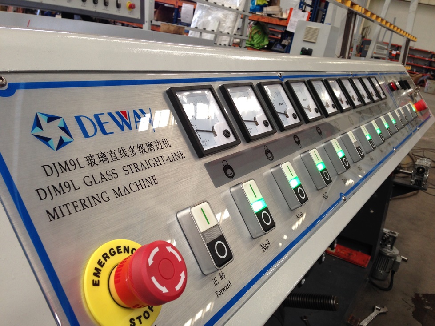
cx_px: 218
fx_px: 415
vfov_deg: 42.9
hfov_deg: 55.4
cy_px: 163
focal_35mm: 33
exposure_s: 1/20
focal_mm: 4.12
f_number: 2.4
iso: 50
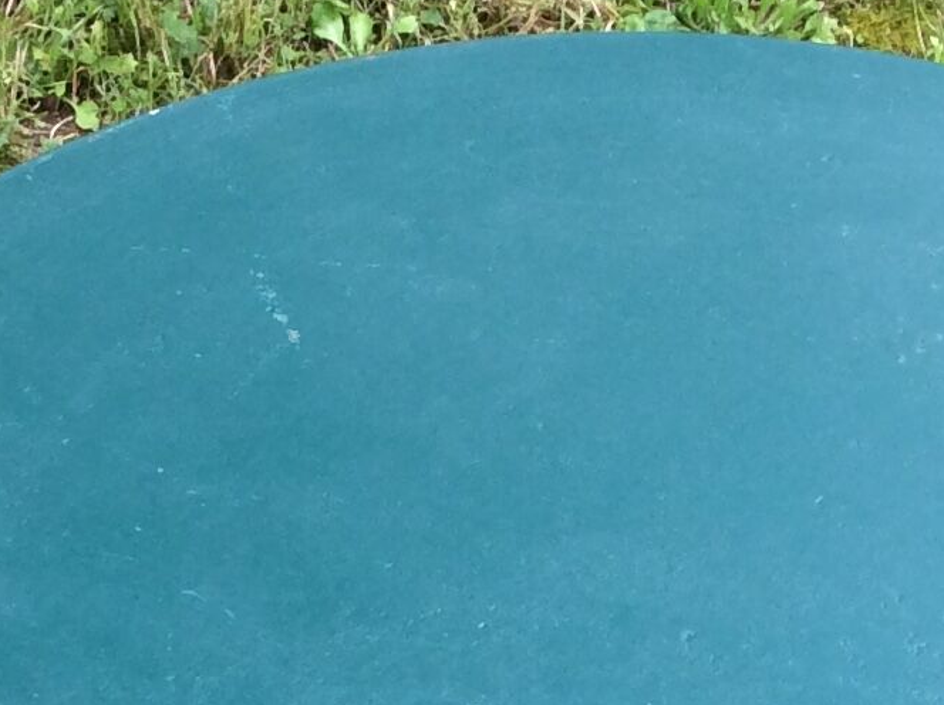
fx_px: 3404
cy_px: 813
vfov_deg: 11.6
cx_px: 607
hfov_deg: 15.8
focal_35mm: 125
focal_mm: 3.3
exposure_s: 1/170
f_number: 2.4
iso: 32
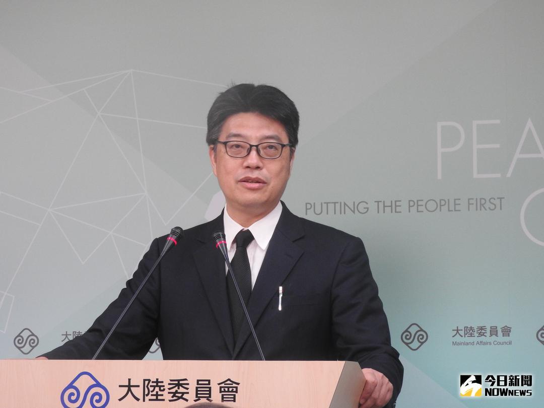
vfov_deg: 11.0
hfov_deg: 14.6
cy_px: 204
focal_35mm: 135
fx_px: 2122
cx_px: 272
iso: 400
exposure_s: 1/60
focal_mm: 24.2
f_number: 5
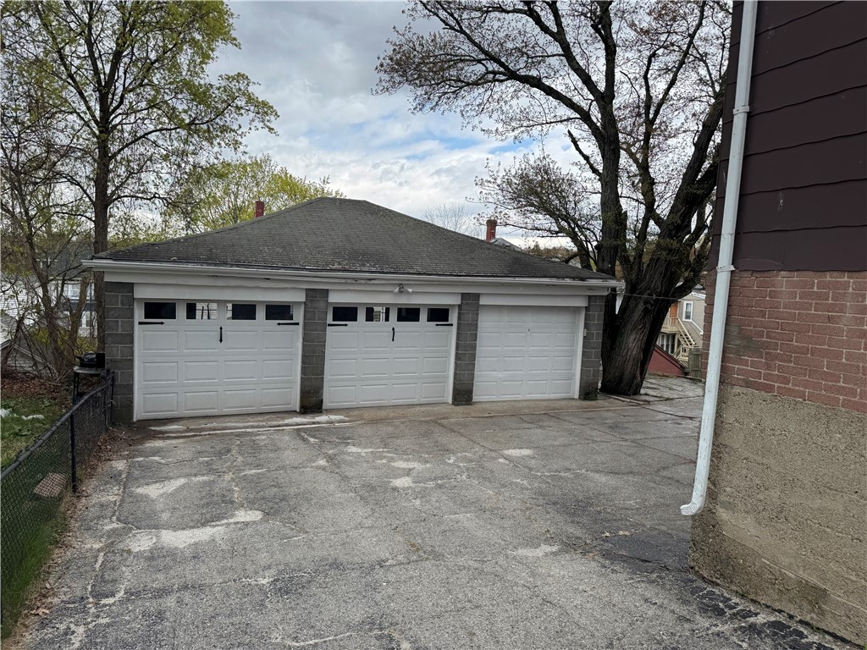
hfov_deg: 71.6
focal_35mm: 24
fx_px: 601
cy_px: 325
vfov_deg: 56.8
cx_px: 434
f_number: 1.78
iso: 80
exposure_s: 1/1767
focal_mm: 6.76
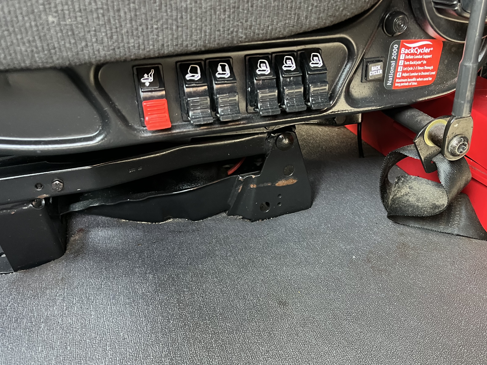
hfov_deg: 55.3
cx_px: 262
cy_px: 212
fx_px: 464
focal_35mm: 33
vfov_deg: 42.8
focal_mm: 5.1
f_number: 1.6
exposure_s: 1/60
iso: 320
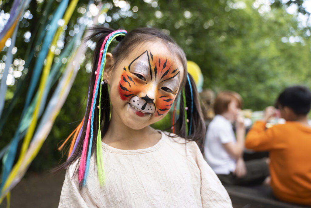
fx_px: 242
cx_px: 156
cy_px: 104
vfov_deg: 46.4
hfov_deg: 65.5
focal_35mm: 28
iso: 500
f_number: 2.8
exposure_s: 1/250
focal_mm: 28
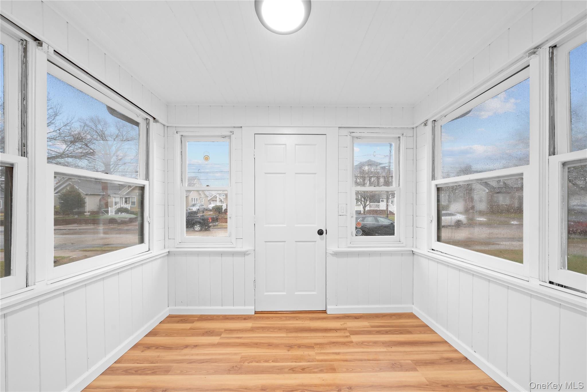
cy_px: 196
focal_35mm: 12
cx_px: 294
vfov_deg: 90.0
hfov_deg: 112.6
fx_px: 196
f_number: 8
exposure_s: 1/3
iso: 250
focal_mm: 12
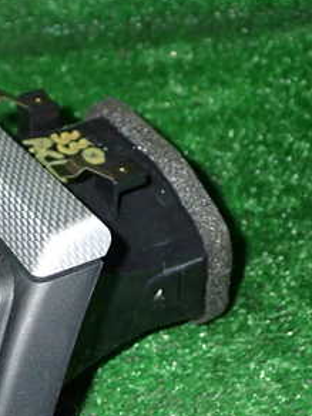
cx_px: 34
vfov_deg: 26.1
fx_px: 889
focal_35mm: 74
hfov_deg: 19.6
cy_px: 301
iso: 640
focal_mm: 6.37
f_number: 7.1
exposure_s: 1/40
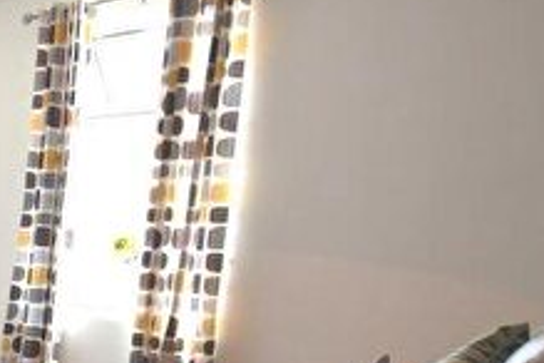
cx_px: -114
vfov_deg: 25.5
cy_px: 424
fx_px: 725
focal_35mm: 48
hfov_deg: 33.3
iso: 640
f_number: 4
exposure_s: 1/60
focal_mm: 10
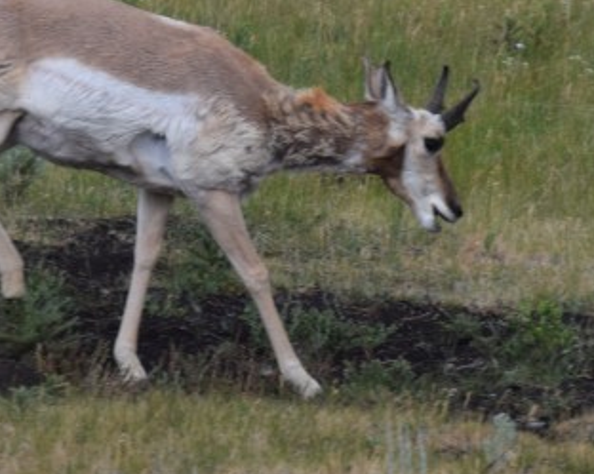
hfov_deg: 2.1
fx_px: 16246
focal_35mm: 925
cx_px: 289
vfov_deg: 1.7
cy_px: 6
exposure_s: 1/1000
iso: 400
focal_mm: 200
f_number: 5.6
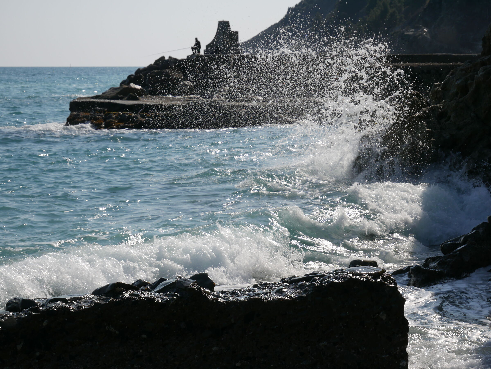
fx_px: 1220
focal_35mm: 86
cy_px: 184
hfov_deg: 22.7
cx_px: 246
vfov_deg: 17.2
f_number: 5.6
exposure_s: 1/2500
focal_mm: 43
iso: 200
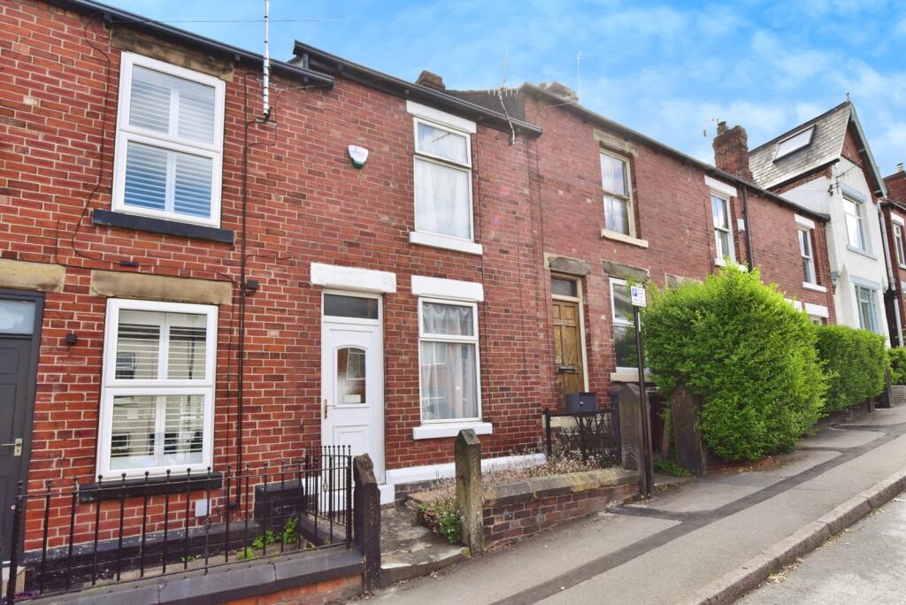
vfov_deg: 67.5
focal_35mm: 18
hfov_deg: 90.0
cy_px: 302
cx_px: 453
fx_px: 453
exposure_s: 1/750
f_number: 5.6
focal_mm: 18
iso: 400
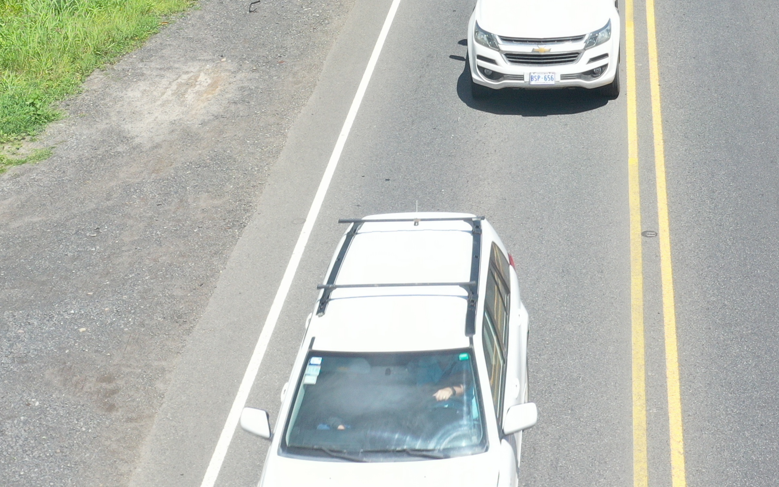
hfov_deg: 25.1
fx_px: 1720
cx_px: 613
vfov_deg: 15.5
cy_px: -94
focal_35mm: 81
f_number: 5.6
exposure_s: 1/320
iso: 100
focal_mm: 10.26
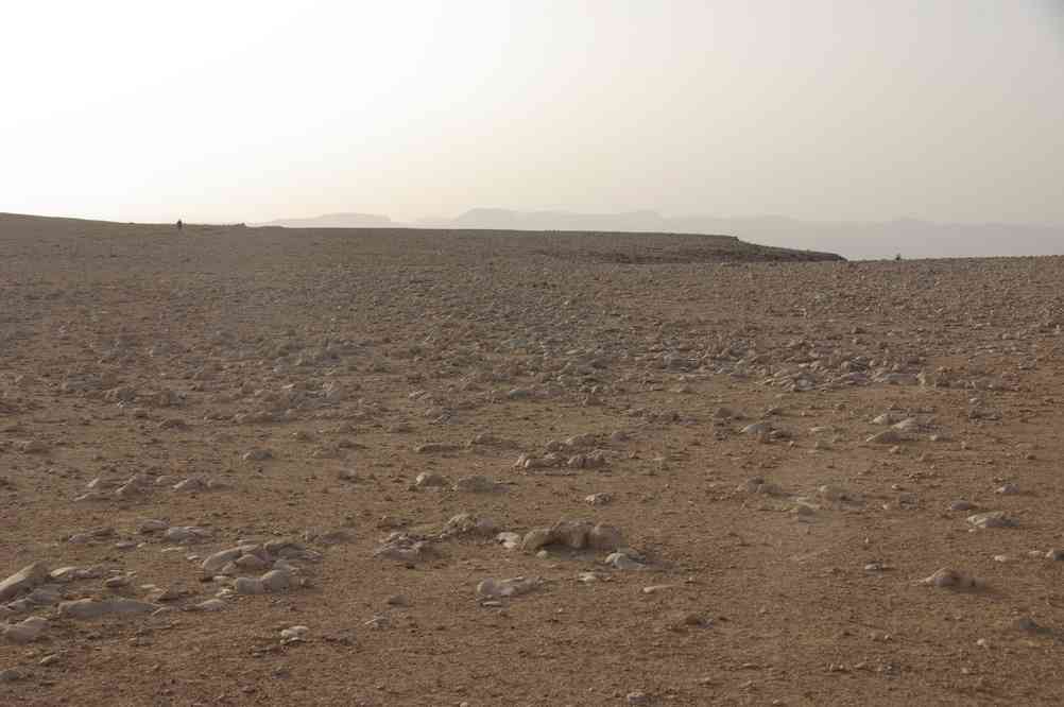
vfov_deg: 25.7
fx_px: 1550
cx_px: 532
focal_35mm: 52
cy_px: 354
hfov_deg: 37.9
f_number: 8
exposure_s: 1/180
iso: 100
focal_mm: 35
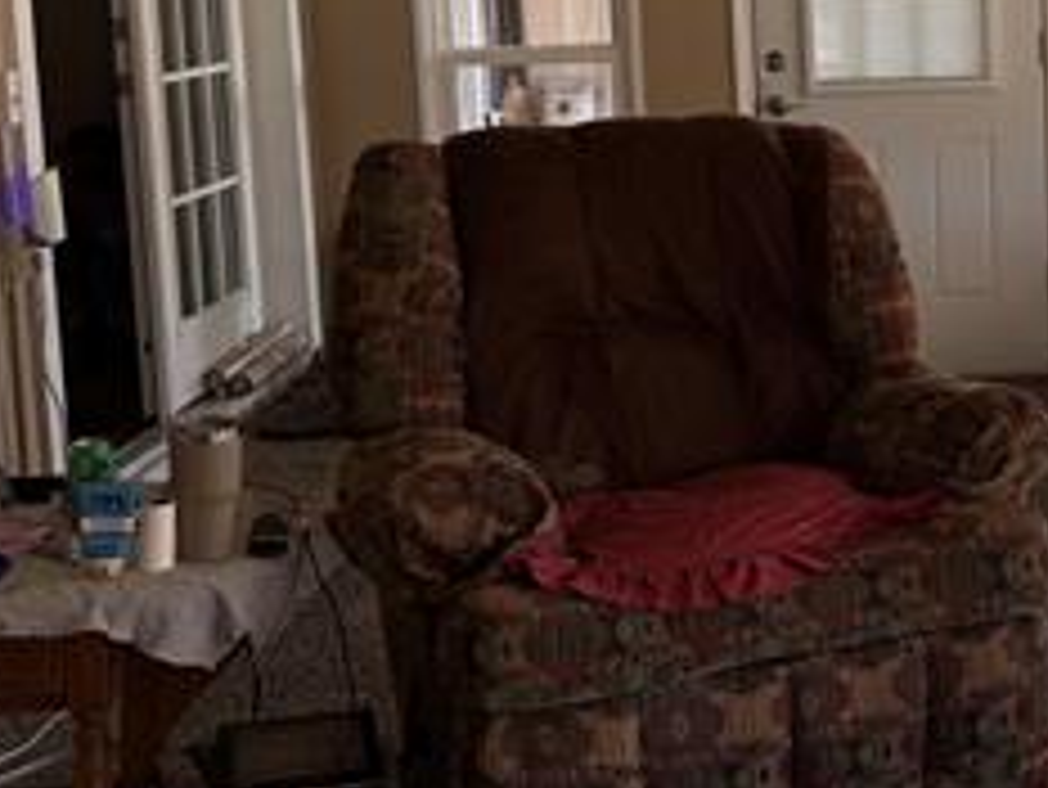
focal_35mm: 66
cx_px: 1079
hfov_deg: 27.5
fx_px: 1999
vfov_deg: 21.9
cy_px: 122
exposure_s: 1/409
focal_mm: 6.76
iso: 80
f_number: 1.78
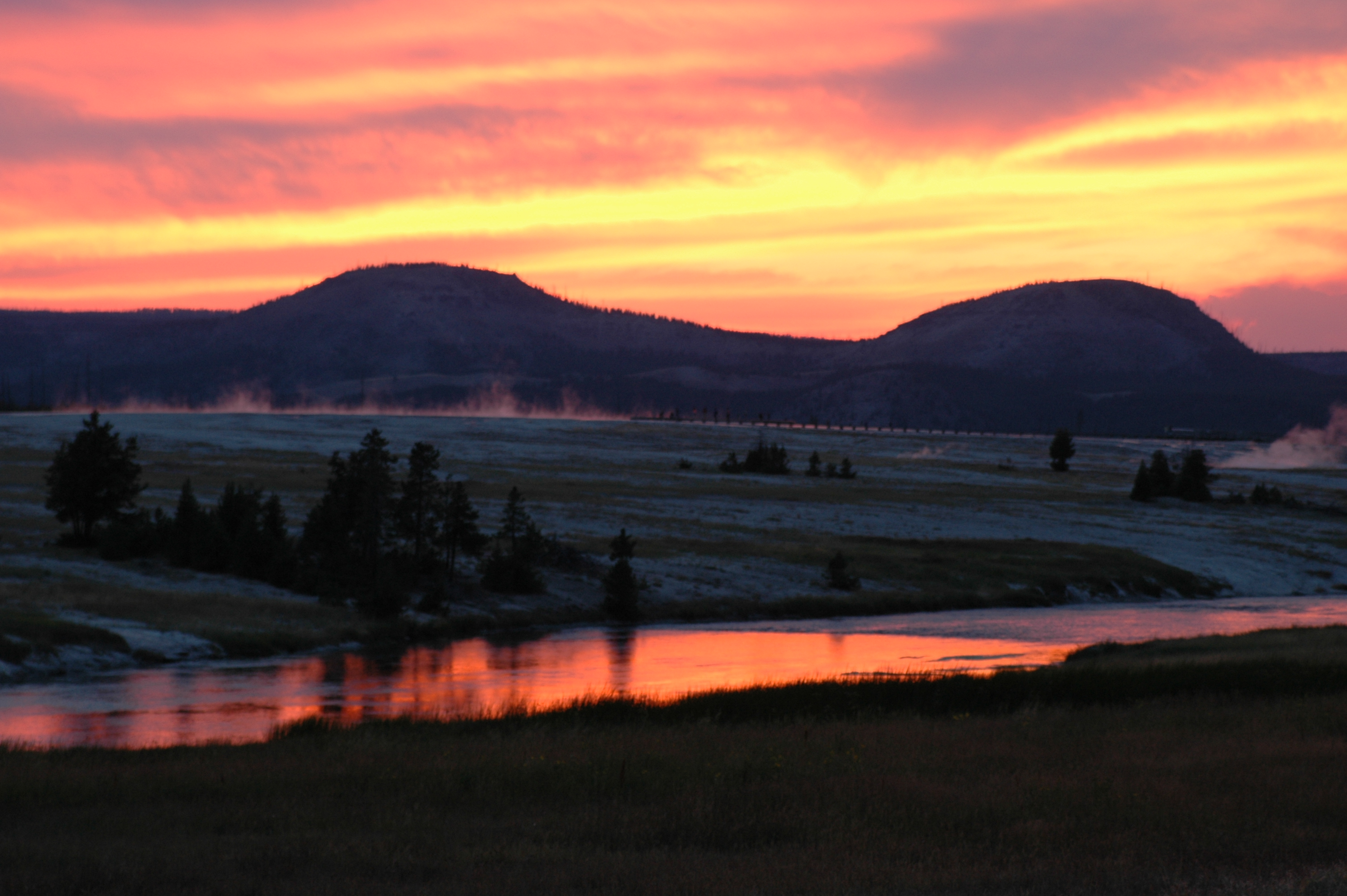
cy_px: 448
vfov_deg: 12.2
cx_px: 674
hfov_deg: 18.2
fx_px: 4206
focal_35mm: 112
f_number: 3.2
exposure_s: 1/40
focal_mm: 75
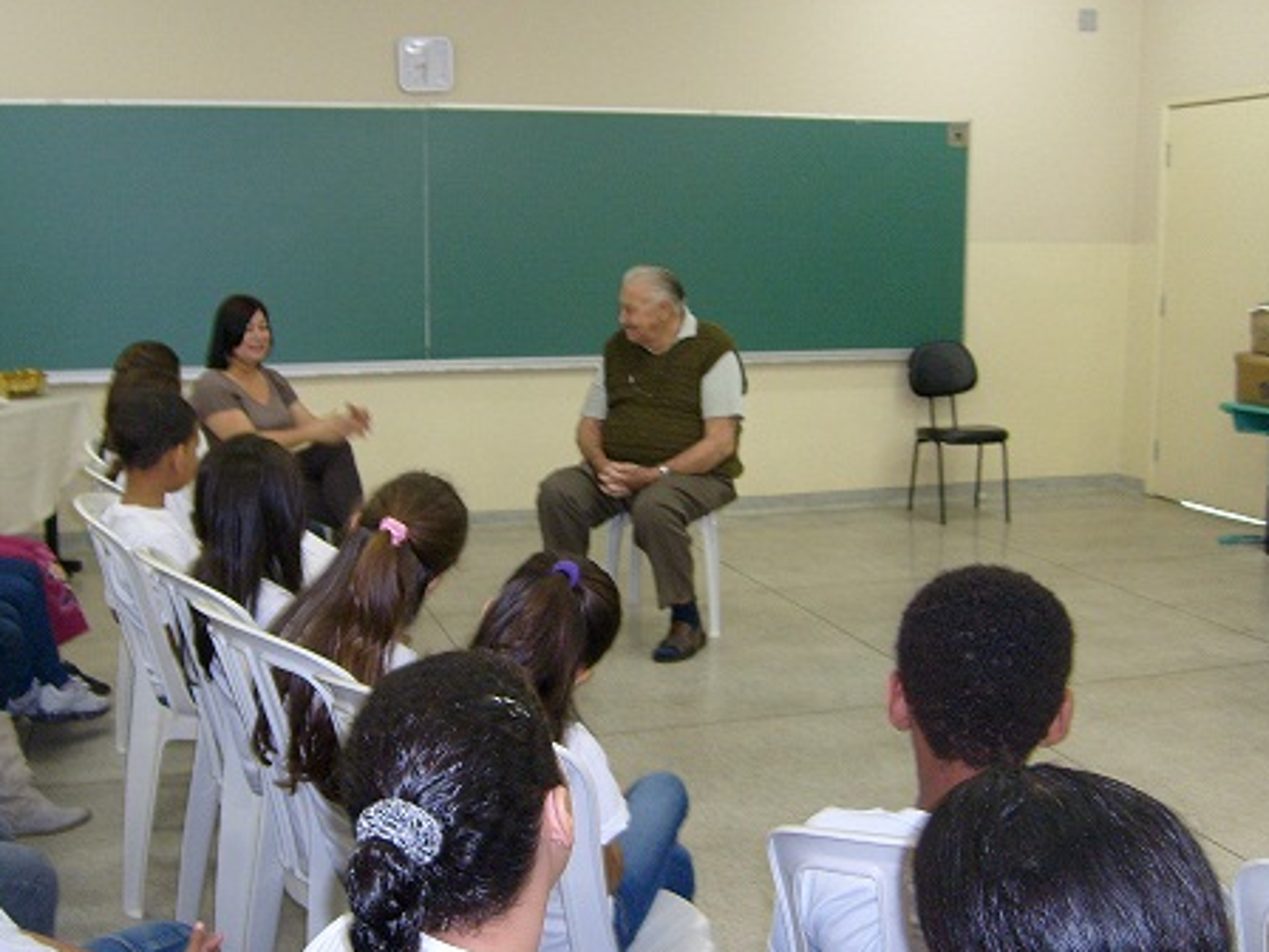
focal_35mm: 40
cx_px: 606
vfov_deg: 36.0
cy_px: 462
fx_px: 1466
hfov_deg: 46.8
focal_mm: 5.8
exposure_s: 1/20
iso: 100
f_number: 2.8
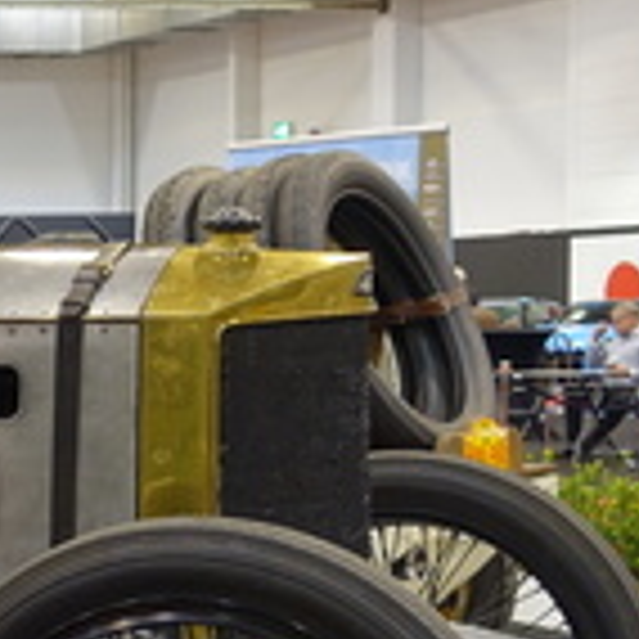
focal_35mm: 115
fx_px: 2402
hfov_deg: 13.7
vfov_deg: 15.0
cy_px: 549
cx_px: -472
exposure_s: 1/40
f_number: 2.8
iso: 200
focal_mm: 11.81
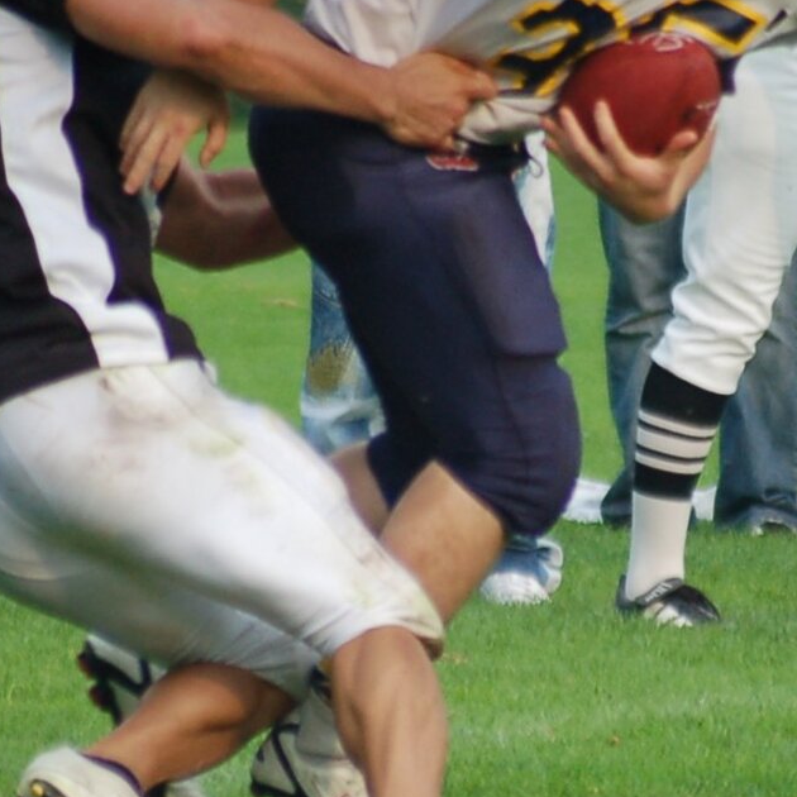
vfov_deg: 1.3
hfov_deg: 1.3
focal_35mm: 1332
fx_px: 34697
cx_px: 590
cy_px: 429
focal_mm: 300
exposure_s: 1/640
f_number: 5.6
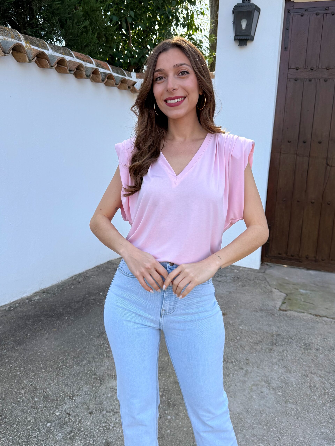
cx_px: 168
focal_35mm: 24
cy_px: 223
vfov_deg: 71.6
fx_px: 310
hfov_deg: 56.8
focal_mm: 6.76
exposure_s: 1/1250
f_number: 1.78
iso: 100
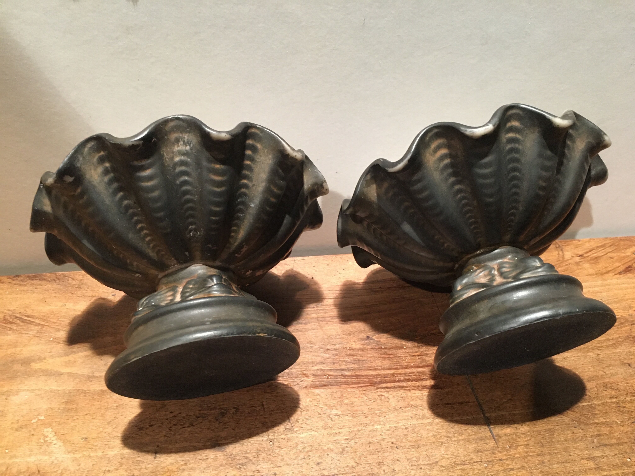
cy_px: 238
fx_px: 532
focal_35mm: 29
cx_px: 318
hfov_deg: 61.7
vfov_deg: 48.2
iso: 200
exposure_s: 1/20
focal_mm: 4.15
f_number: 2.2
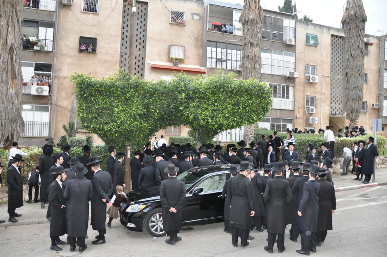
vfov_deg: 47.8
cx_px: 194
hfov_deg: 67.4
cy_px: 128
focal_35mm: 27
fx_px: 290
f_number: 3.5
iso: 800
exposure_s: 1/125
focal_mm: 18
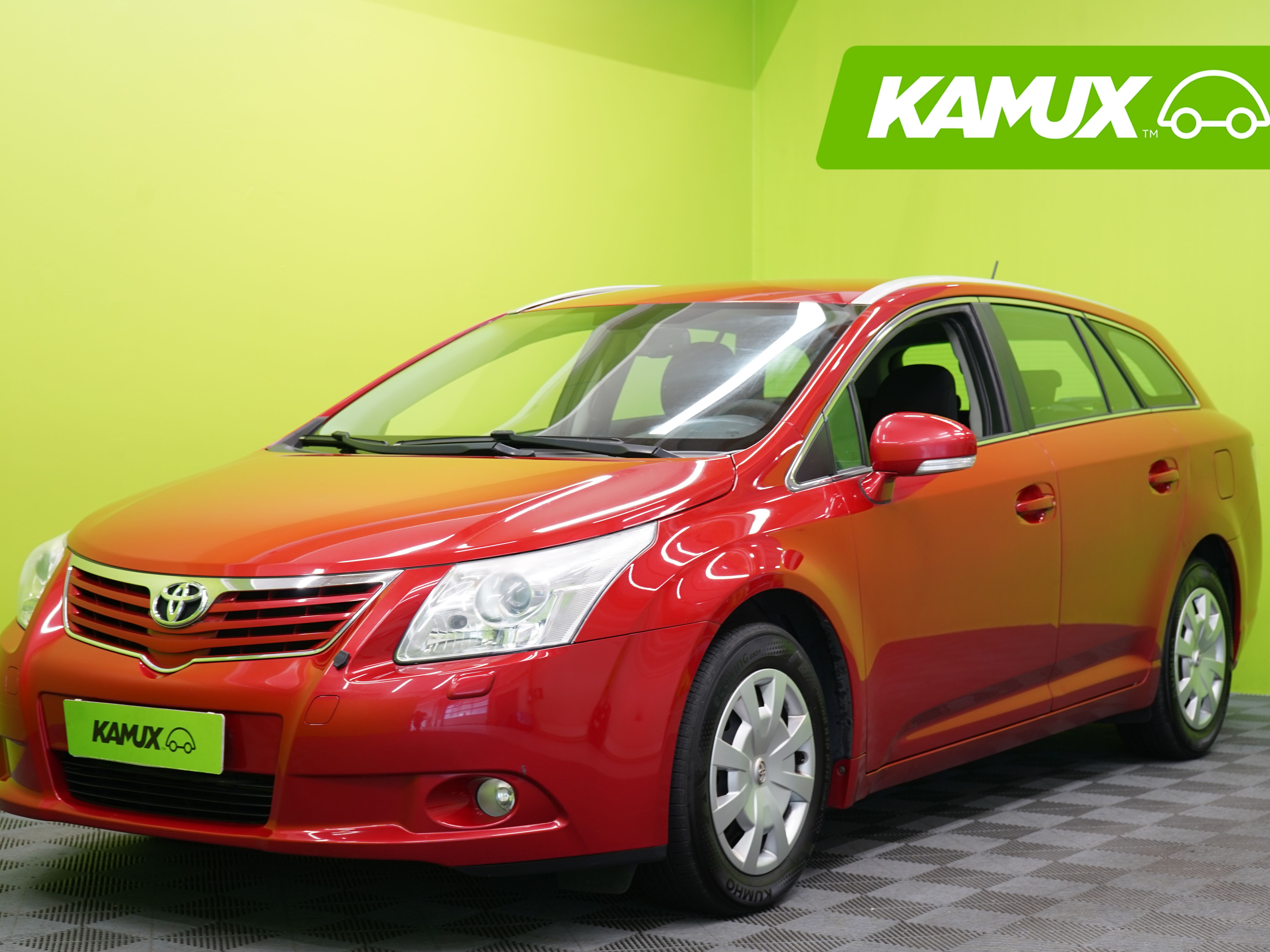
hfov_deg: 32.2
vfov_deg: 24.4
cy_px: 480
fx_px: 2201
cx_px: 635
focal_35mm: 60
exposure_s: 1/25
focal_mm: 55
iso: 400
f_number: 5
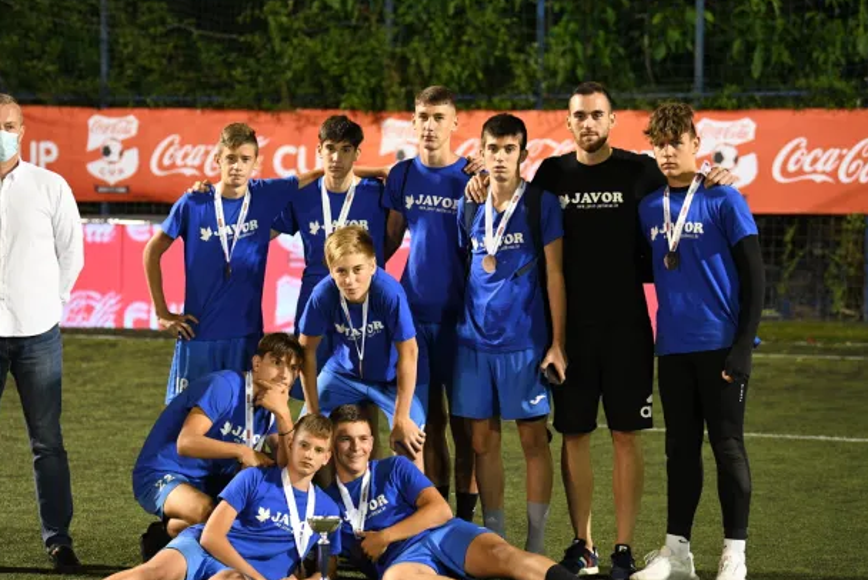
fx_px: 2774
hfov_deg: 17.8
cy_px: 295
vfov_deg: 11.9
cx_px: 344
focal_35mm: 115
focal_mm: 92
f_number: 2.8
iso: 4000
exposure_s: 1/100
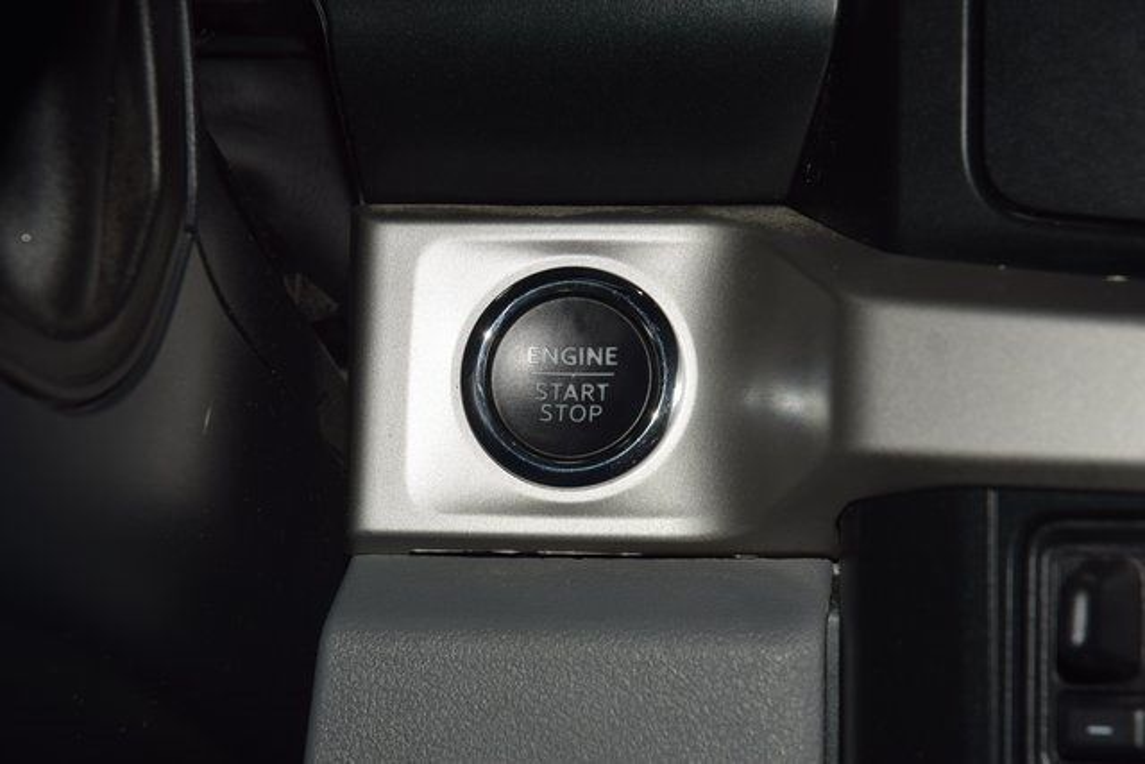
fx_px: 3340
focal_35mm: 105
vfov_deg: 13.0
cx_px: 572
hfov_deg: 19.5
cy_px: 382
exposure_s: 1/125
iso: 100
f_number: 8
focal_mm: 70
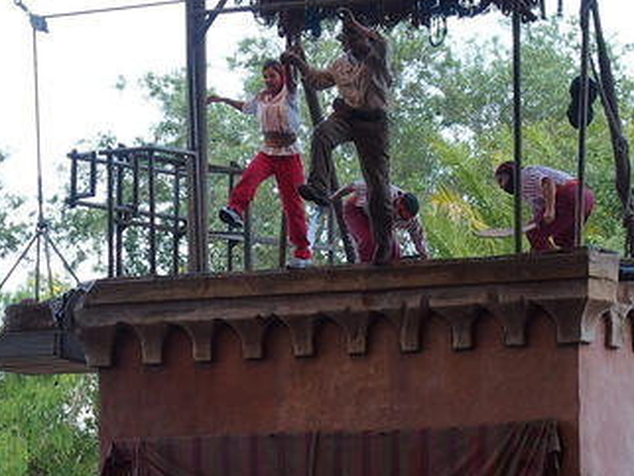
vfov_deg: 10.7
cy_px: 197
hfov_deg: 14.2
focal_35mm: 139
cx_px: 321
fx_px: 2548
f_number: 3.5
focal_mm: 24
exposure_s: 1/200
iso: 100
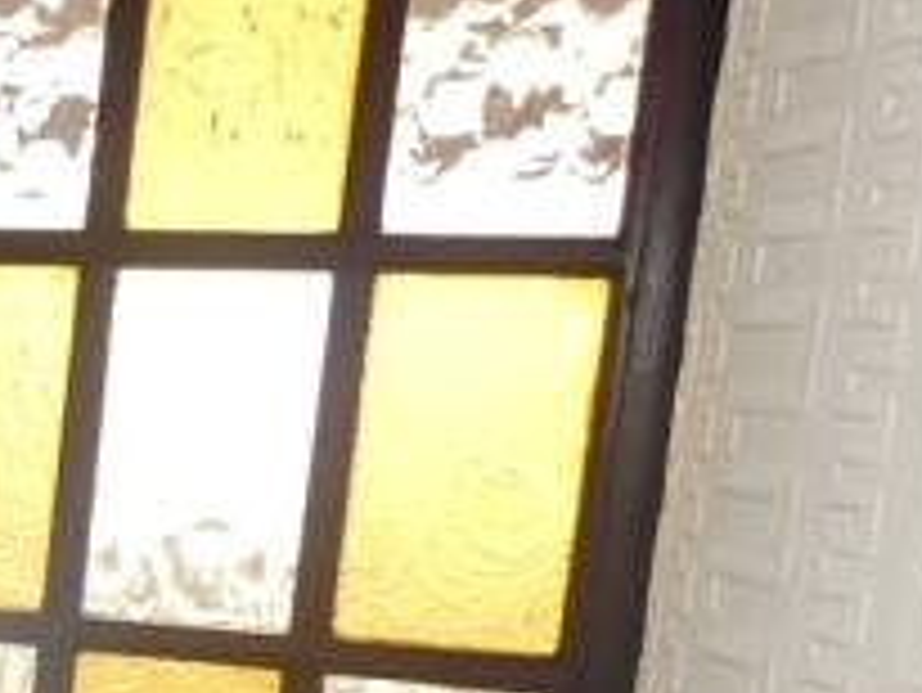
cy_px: 824
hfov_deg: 14.8
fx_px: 2665
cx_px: -1102
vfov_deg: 14.4
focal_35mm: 100
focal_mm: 3.6
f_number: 2.8
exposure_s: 1/125
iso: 320
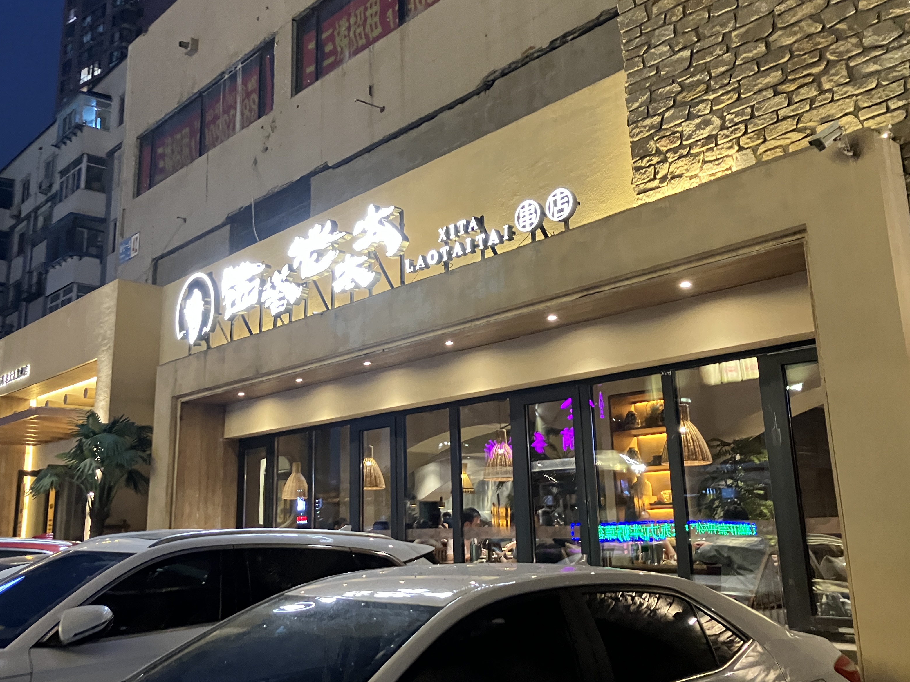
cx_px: 354
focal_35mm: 36
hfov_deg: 50.9
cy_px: 283
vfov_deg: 39.5
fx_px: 946
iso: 320
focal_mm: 3.99
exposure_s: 1/33
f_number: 1.8
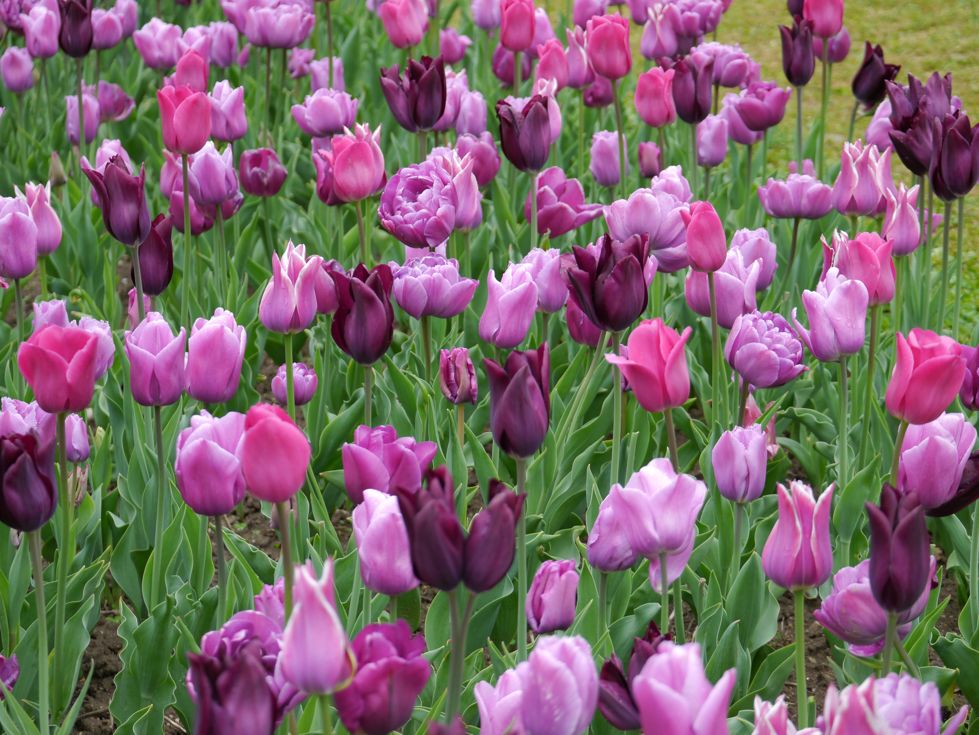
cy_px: 368
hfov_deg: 16.1
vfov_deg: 12.2
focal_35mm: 122
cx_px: 490
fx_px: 3452
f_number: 4.7
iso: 160
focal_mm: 61
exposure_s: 1/125
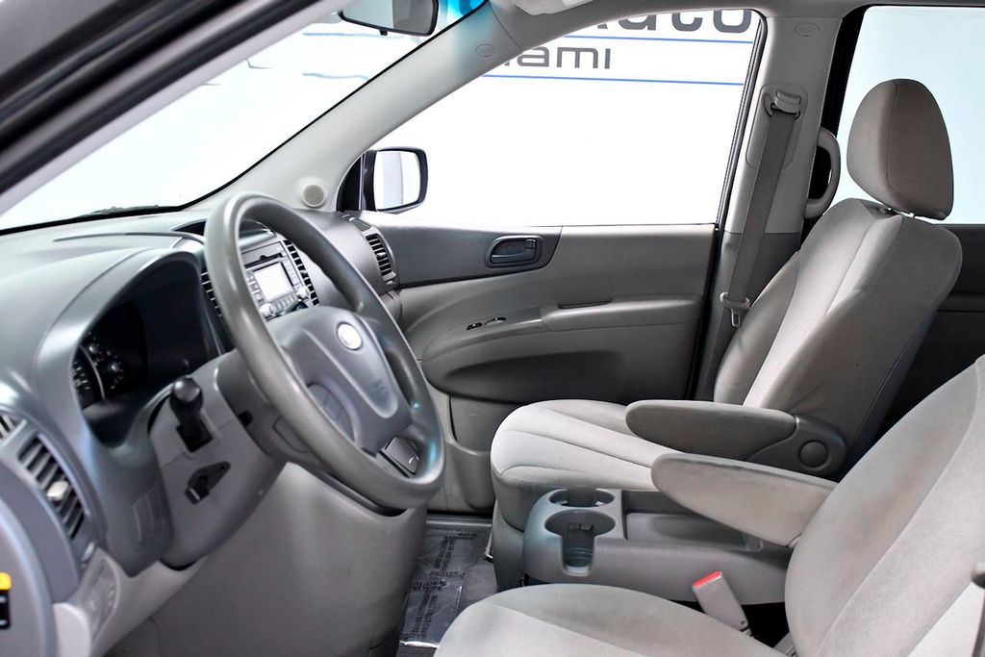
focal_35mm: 36
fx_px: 985
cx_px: 492
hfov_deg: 53.1
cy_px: 328
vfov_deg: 36.9
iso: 2500
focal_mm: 24
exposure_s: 1/160
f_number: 5
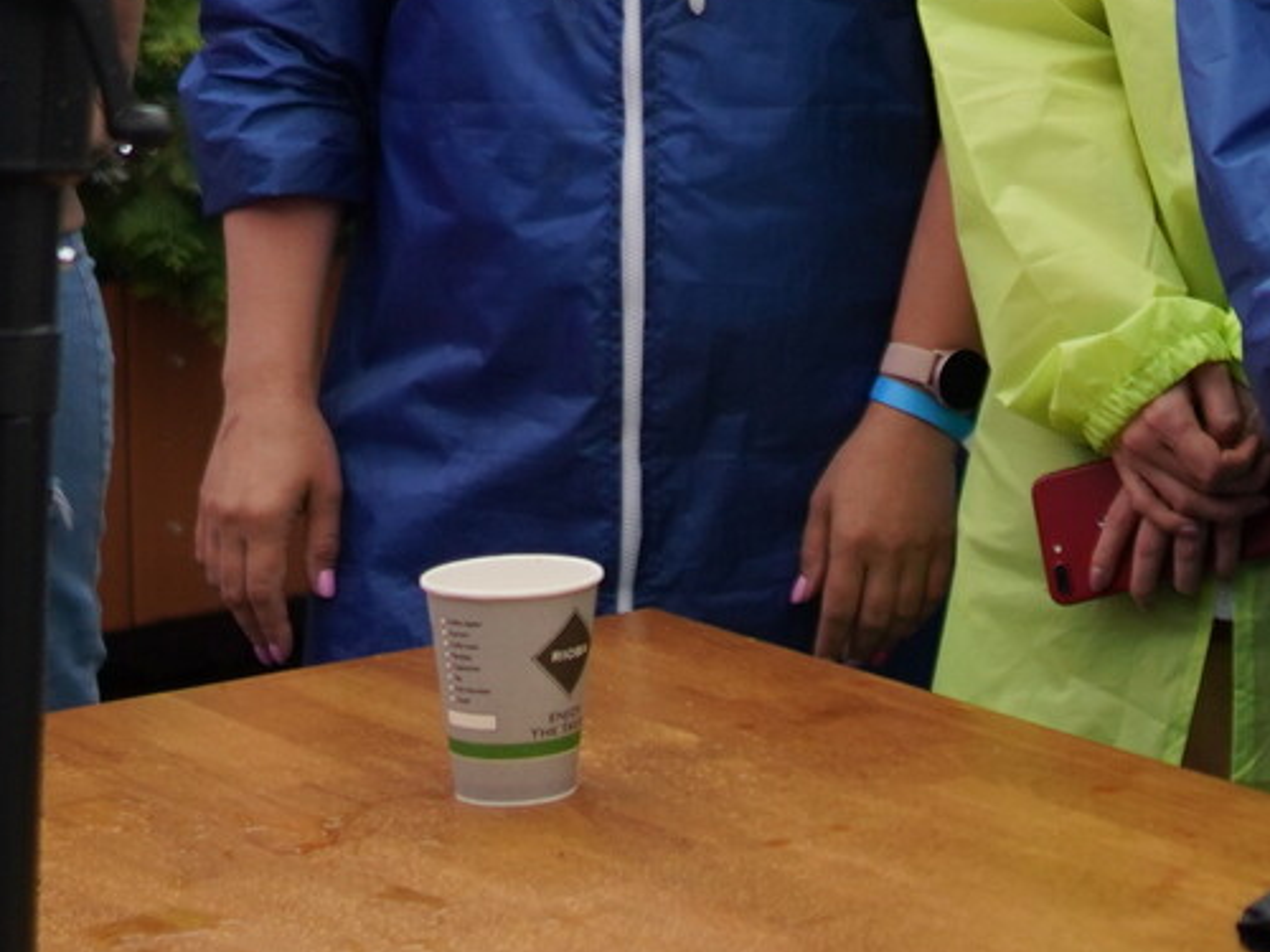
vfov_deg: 10.8
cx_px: 1763
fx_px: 4880
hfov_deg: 14.1
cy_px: -444
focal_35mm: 133
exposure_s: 1/4000
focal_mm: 24
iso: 250
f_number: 1.4
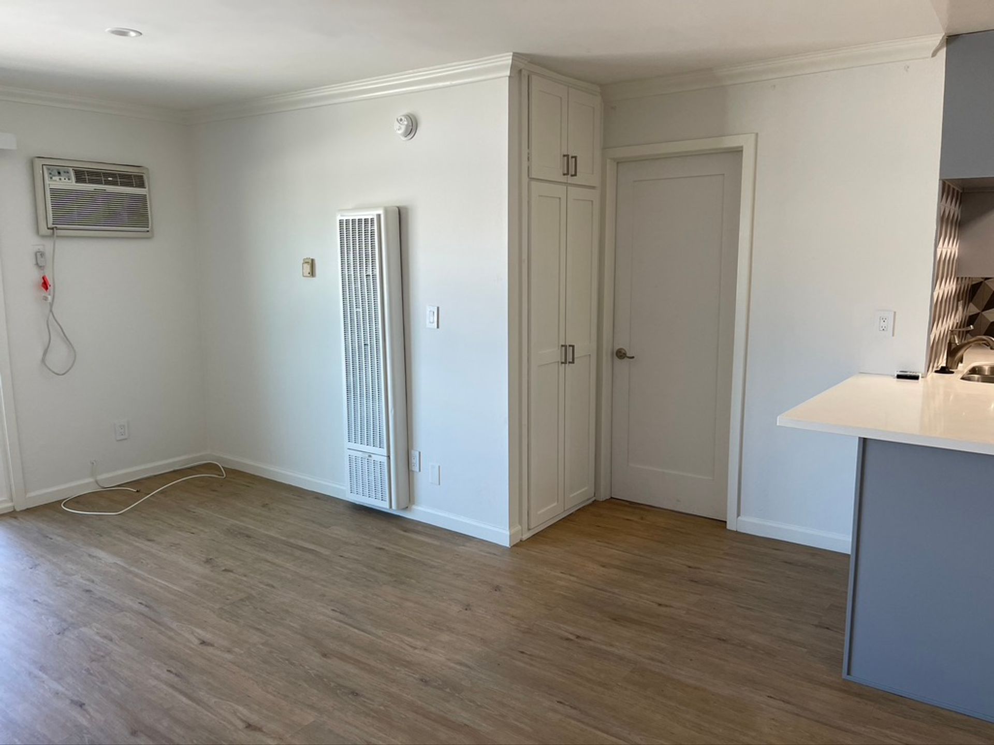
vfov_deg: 53.1
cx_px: 497
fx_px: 747
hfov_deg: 67.3
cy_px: 372
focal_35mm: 26
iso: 100
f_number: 1.6
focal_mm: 5.1
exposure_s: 1/120
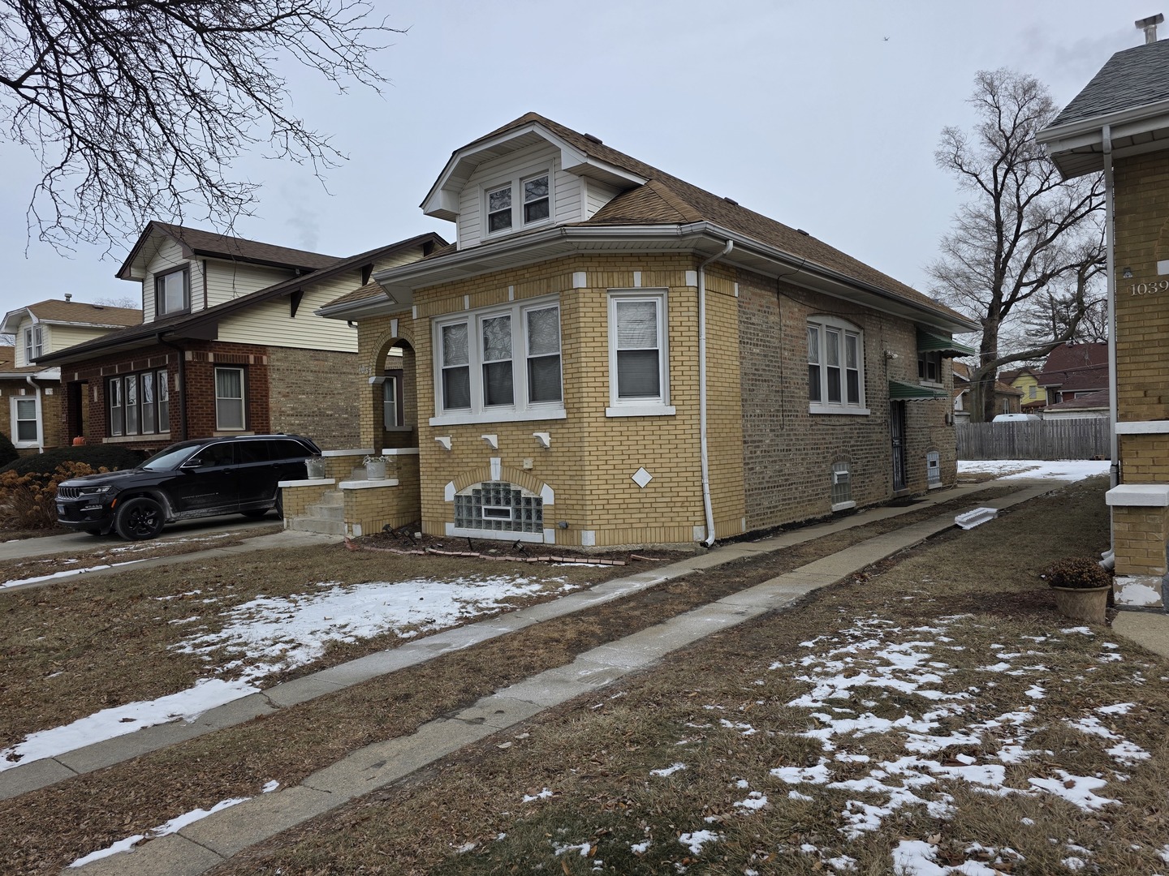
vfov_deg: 58.9
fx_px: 777
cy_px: 438
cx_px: 584
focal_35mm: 23
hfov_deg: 73.9
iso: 80
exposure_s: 1/4889
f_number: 1.7
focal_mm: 6.3
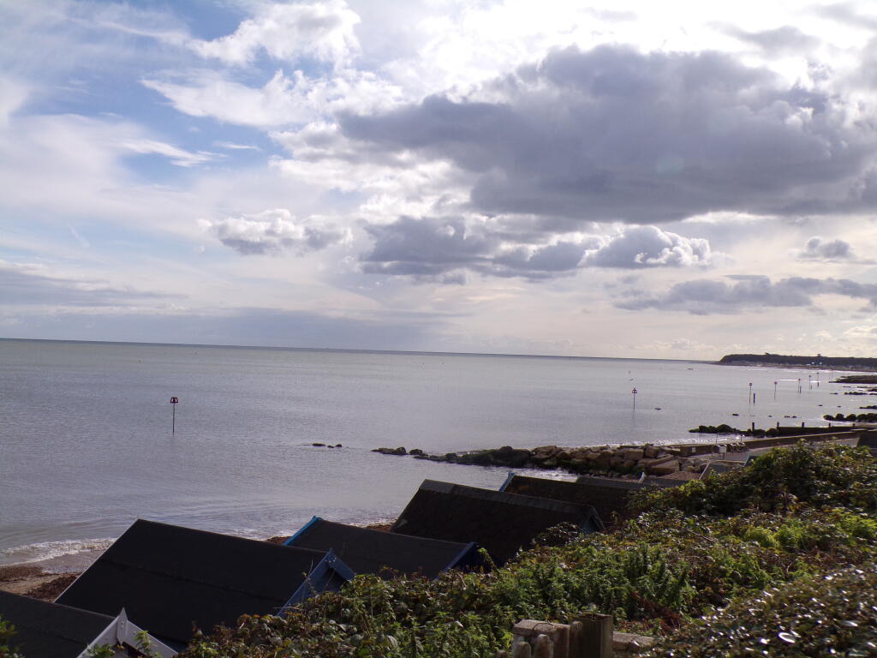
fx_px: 1064
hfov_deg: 44.8
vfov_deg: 34.3
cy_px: 329
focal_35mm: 42
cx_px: 438
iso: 80
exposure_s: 1/1000
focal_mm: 7.6
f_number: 4.9
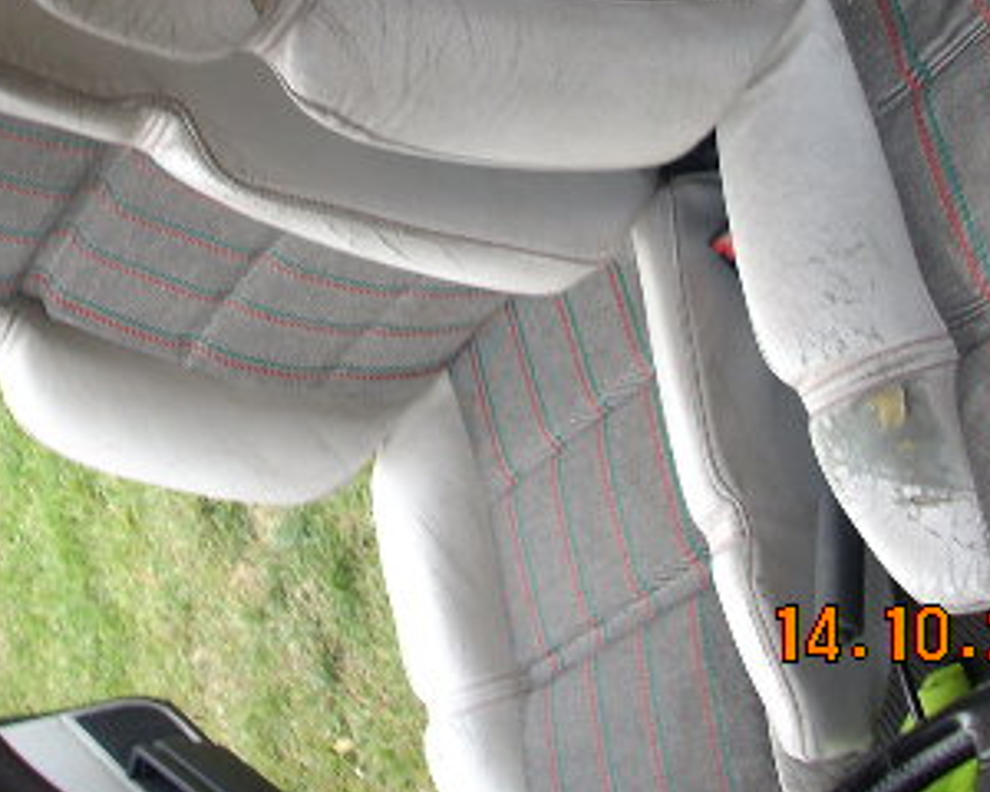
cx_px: 386
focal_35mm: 77
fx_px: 2256
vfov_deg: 19.4
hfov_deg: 24.7
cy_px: 10
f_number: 2.8
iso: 64
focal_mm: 6.2
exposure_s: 1/57.5
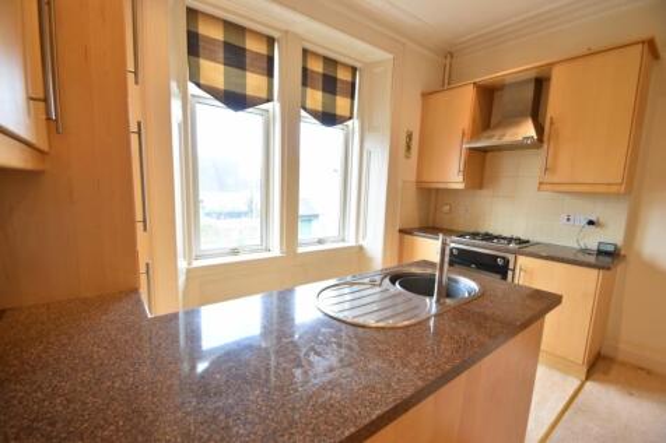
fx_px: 277
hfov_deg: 100.4
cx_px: 333
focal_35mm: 15
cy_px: 222
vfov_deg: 77.3
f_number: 4.5
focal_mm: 10
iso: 140
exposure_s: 1/15
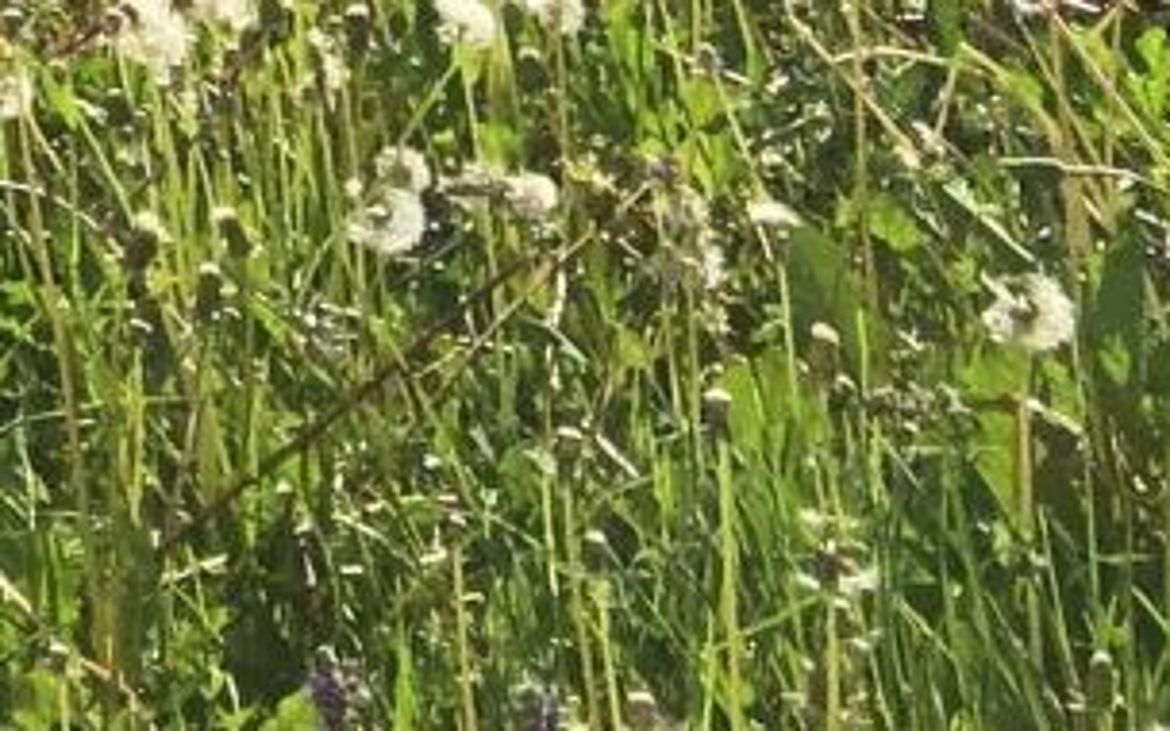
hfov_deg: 8.5
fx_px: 6600
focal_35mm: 207
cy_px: -1866
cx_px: -2348
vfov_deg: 5.7
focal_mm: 4.15
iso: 25
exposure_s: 1/2079
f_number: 2.2
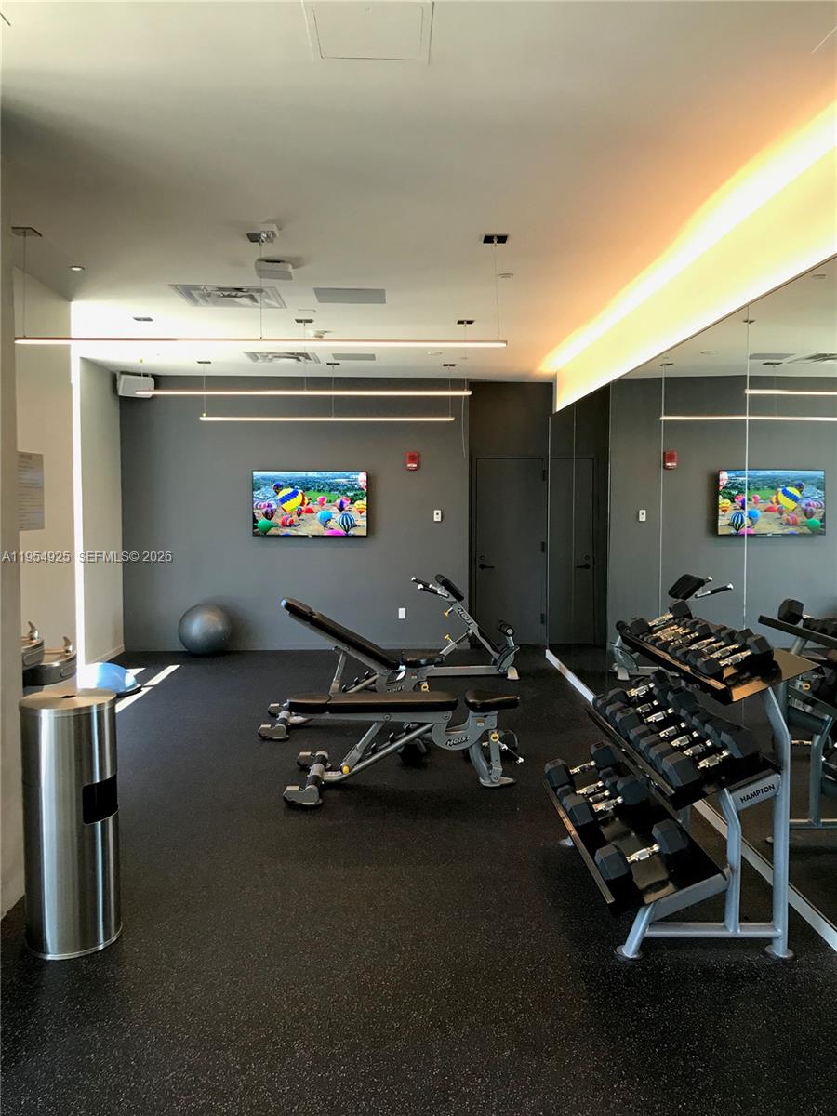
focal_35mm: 28
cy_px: 558
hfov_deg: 49.7
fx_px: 903
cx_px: 418
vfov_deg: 63.4
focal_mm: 3.99
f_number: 1.8
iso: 32
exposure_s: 1/30
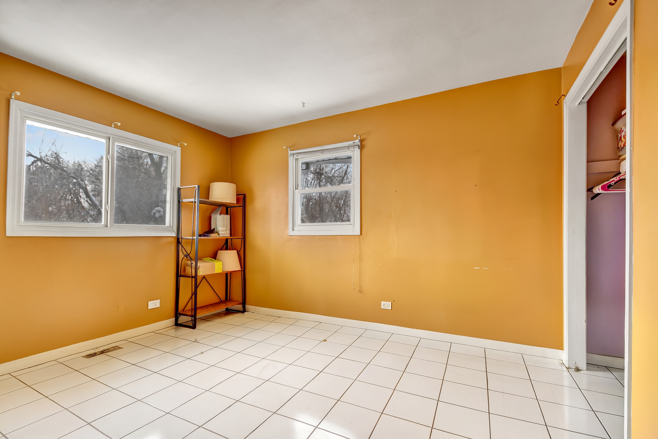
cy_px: 220
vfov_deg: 77.3
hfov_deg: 100.4
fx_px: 274
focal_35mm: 15
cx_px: 329
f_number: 3.5
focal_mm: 10
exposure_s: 1/50
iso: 200
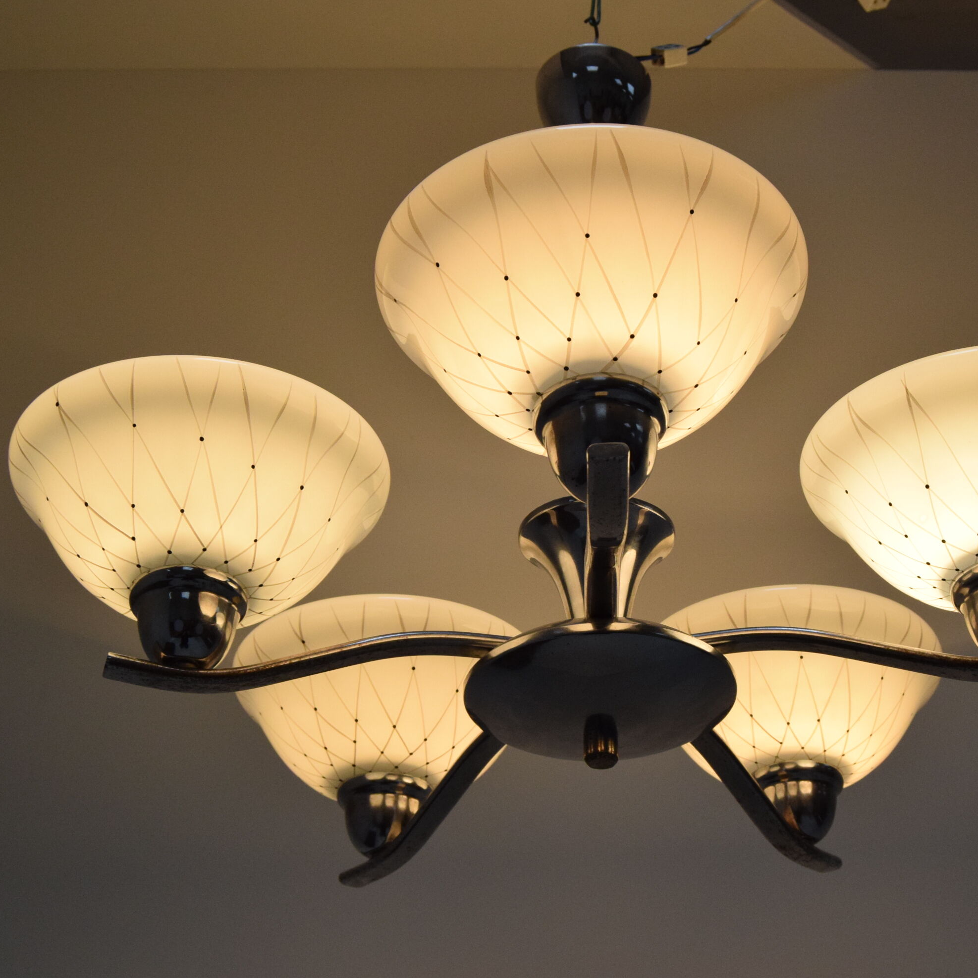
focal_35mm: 58
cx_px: 618
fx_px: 1854
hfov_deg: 29.4
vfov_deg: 29.6
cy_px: 483
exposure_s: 1/250
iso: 1600
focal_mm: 30
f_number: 8
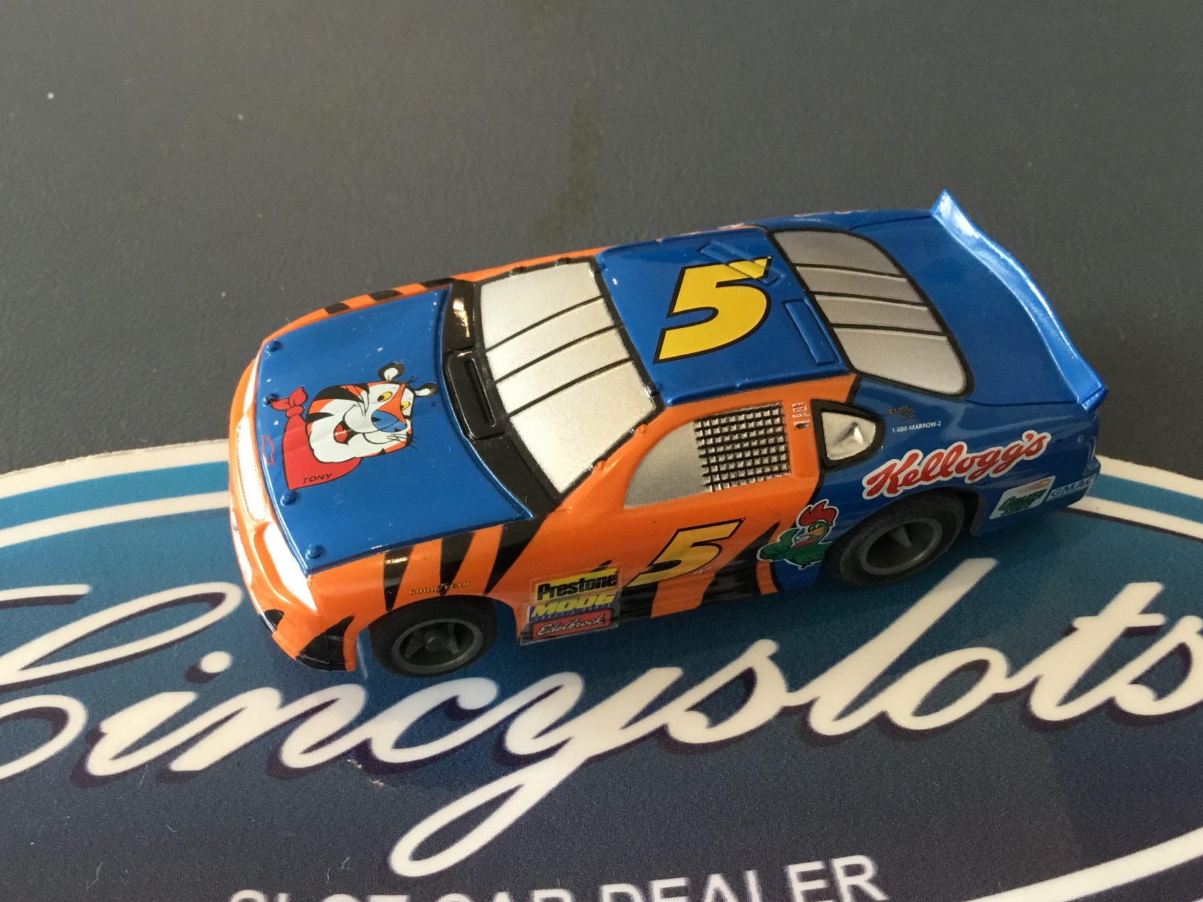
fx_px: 1251
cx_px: 585
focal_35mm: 36
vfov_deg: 39.6
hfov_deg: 51.3
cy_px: 485
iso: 100
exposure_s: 1/30
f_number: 2.4
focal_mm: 3.3
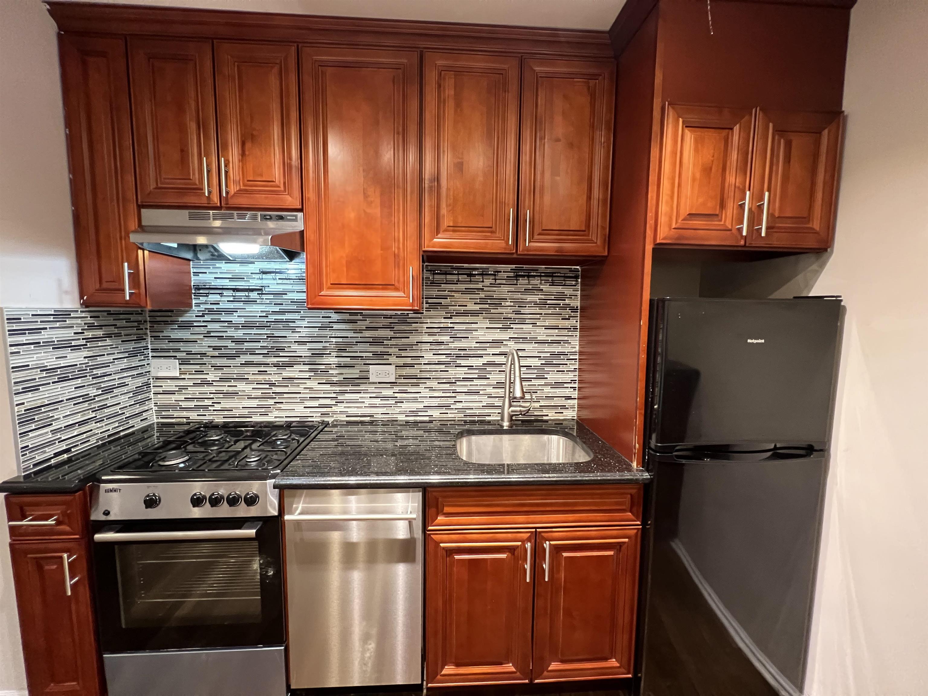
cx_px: 464
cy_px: 348
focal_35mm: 13
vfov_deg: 89.9
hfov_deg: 106.2
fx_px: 349
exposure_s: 1/40
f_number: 1.8
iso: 1000
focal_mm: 1.57
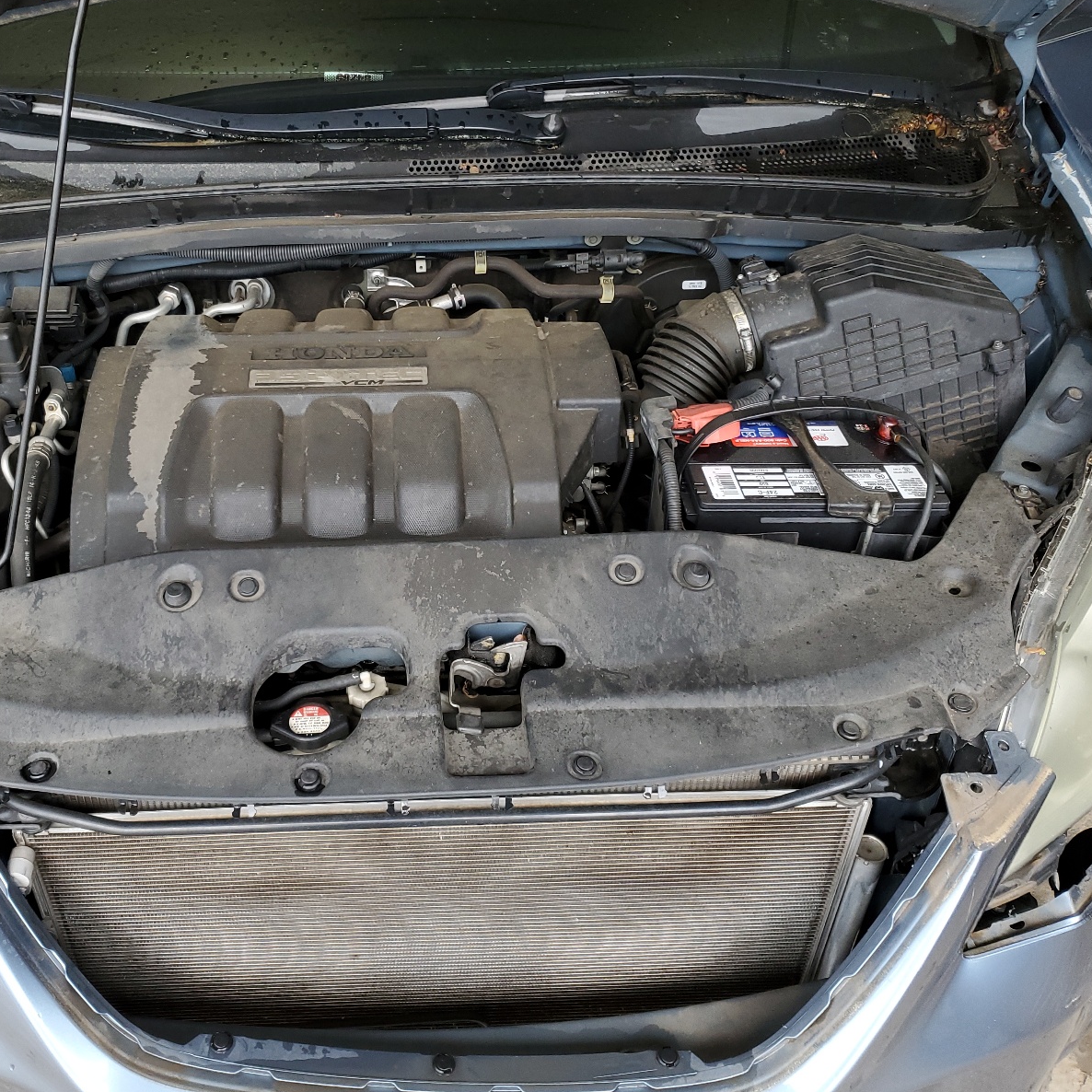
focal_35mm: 31
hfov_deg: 52.1
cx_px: 426
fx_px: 1106
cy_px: 540
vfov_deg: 52.5
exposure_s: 1/120
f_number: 1.5
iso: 78
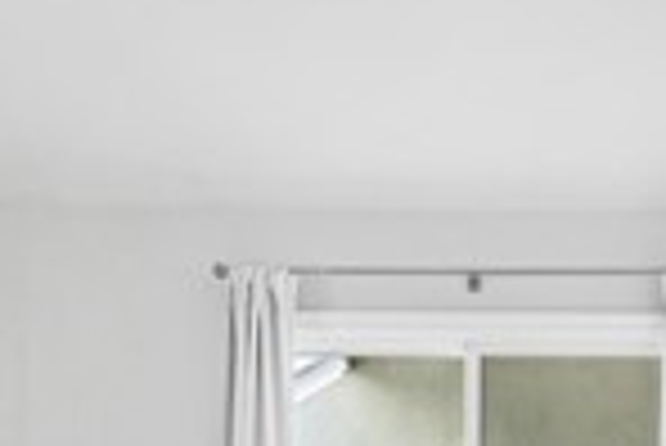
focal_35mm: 69
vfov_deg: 18.5
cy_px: 570
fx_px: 1278
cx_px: 396
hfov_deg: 29.2
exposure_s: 1/1.25
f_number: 8
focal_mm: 16
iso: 100
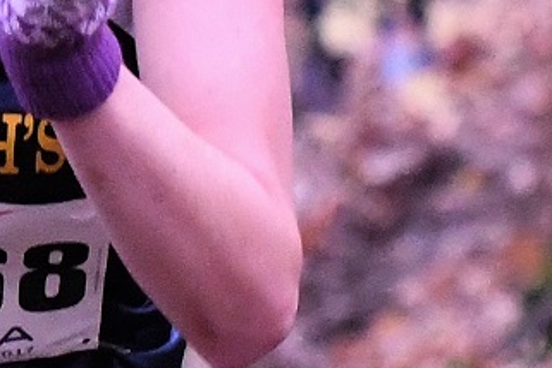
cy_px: 68
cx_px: -168
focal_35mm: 695
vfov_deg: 2.0
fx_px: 10659
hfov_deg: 3.0
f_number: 5
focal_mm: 105
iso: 6400
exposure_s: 1/800
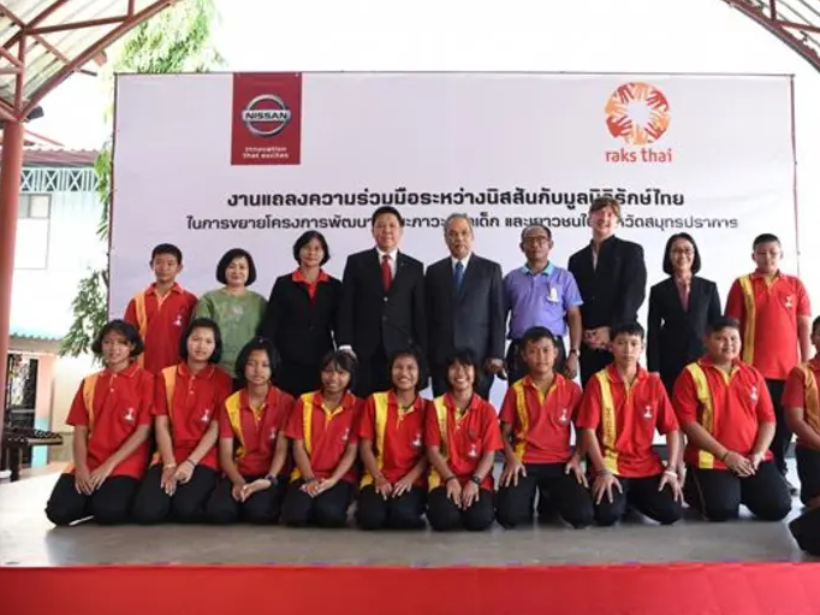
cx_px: 463
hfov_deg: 55.2
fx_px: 781
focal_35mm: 33
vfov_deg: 42.9
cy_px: 306
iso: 500
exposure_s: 1/250
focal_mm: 30
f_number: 3.5
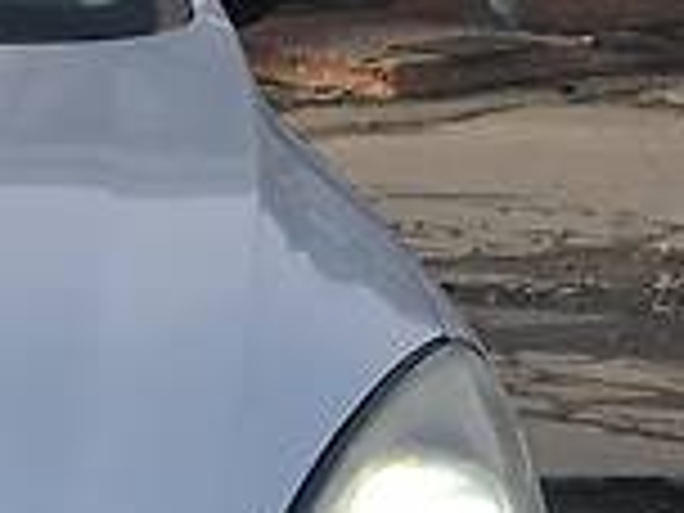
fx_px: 3023
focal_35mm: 153
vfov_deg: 9.6
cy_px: 594
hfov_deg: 11.7
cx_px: -657
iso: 25
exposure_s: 1/712
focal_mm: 4.2
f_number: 2.2
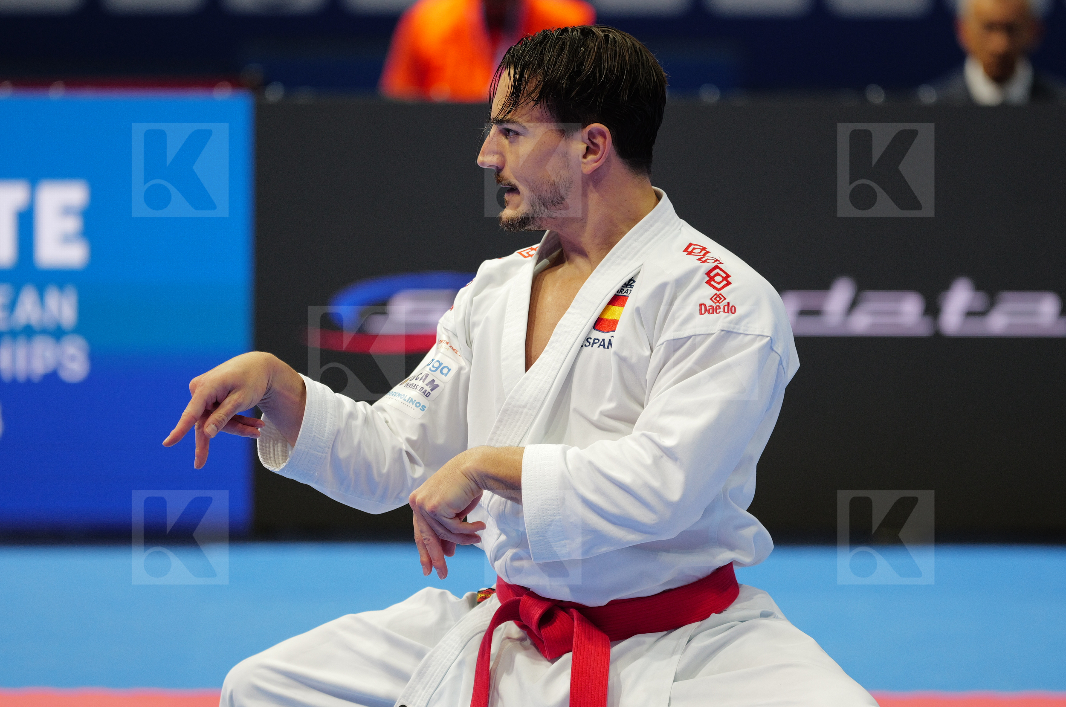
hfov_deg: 7.8
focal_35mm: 263
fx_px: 7775
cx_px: 533
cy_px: 354
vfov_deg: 5.2
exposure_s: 1/500
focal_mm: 173
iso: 1000
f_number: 2.8
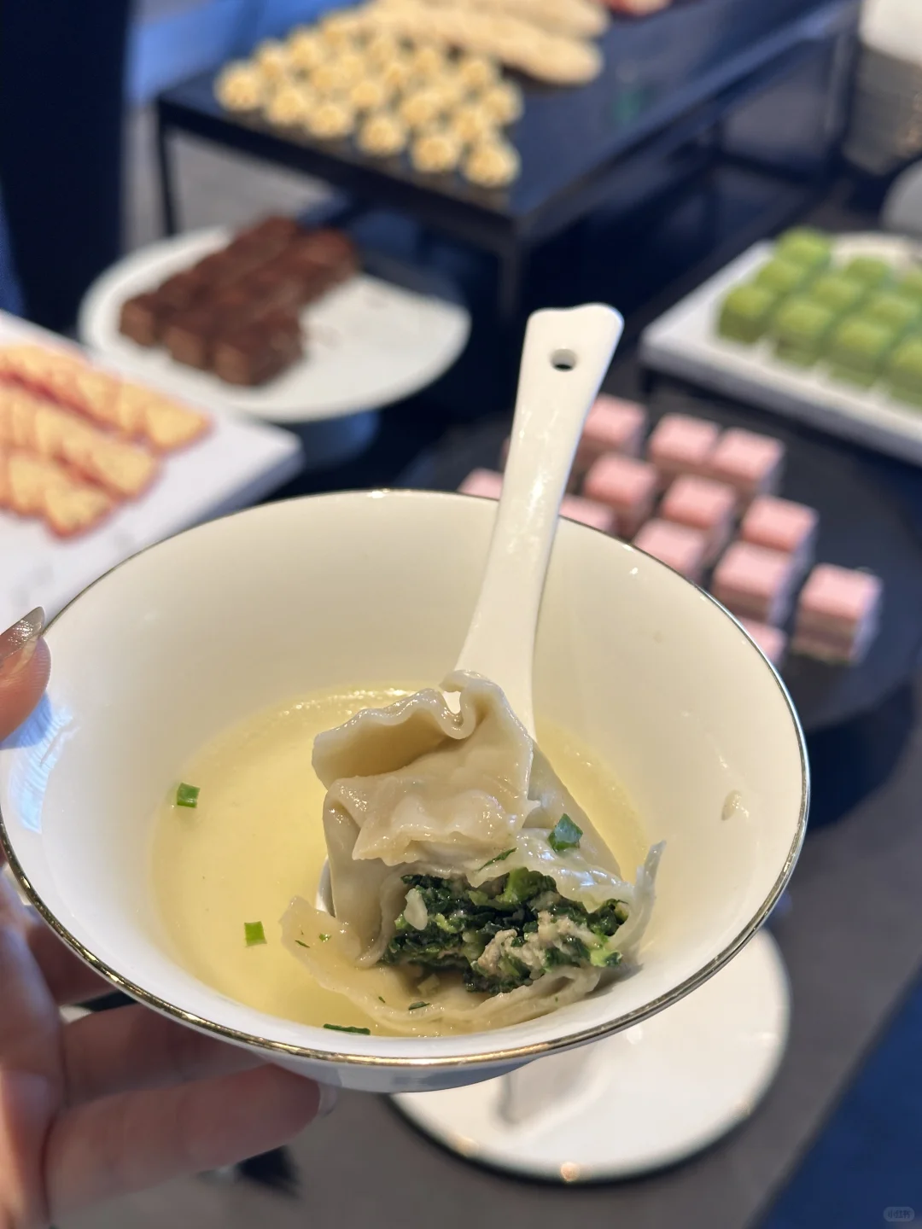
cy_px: 614
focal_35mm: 48
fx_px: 1705
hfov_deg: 30.3
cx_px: 461
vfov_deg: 39.7
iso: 80
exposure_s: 1/63
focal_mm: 6.86
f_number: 1.78
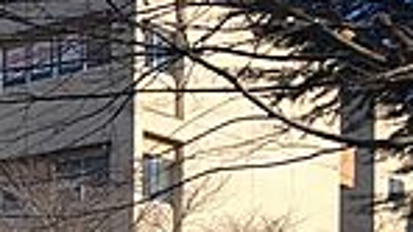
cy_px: 437
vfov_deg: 8.7
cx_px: -301
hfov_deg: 14.5
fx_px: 1445
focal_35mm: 132
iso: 25
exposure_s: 1/1148
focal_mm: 4.15
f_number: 2.2
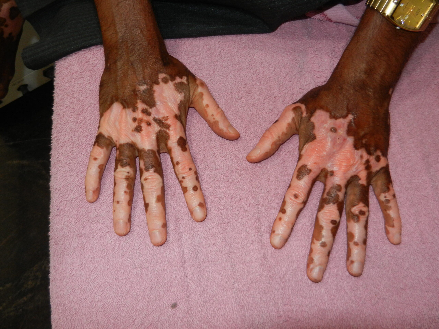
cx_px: 220
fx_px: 317
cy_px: 164
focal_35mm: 25
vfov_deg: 54.9
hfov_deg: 69.4
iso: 200
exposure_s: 1/30
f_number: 3.5
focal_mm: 4.5
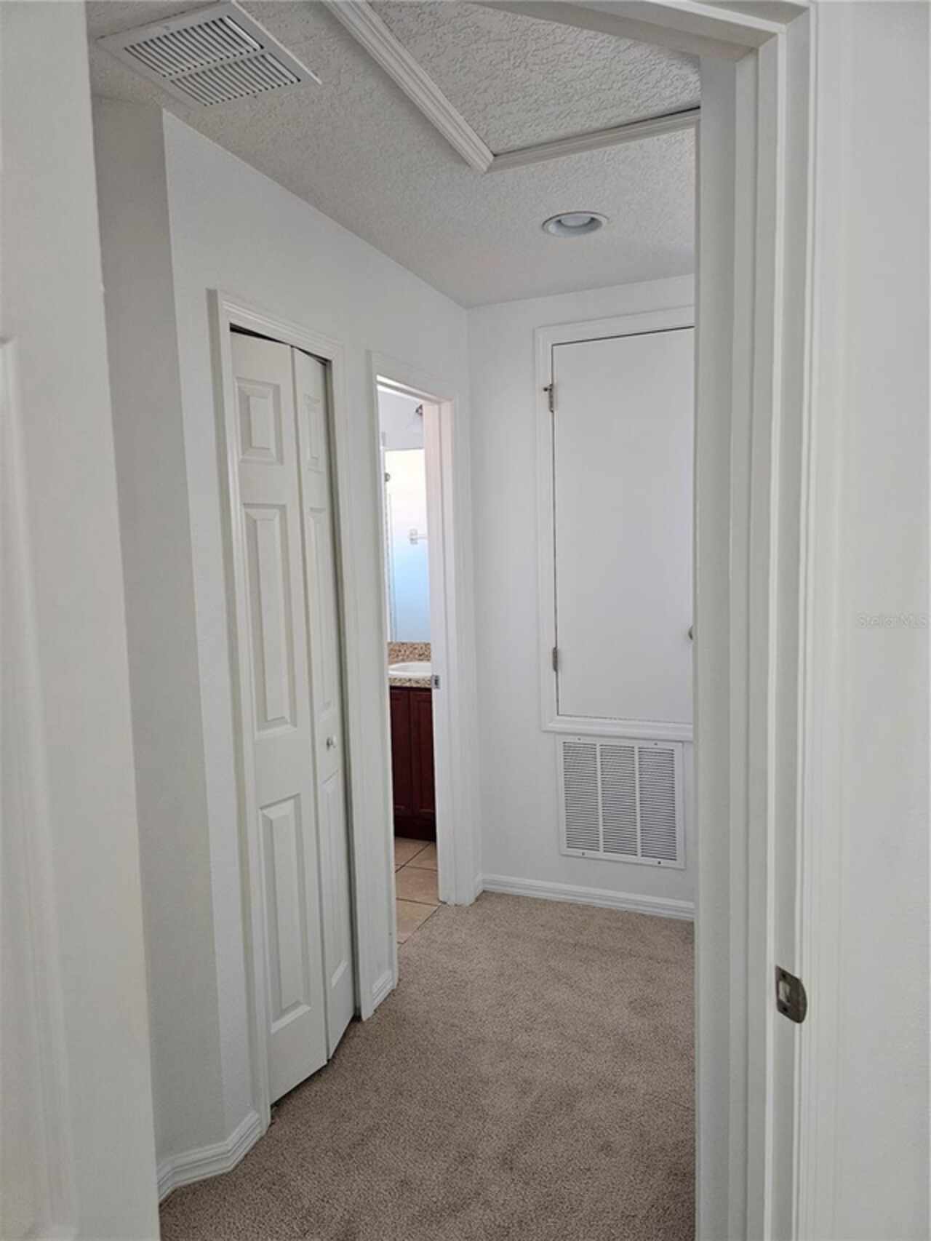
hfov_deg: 58.9
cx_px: 466
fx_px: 825
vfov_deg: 73.9
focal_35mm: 23
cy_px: 620
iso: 400
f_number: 1.7
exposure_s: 1/120
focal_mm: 6.3
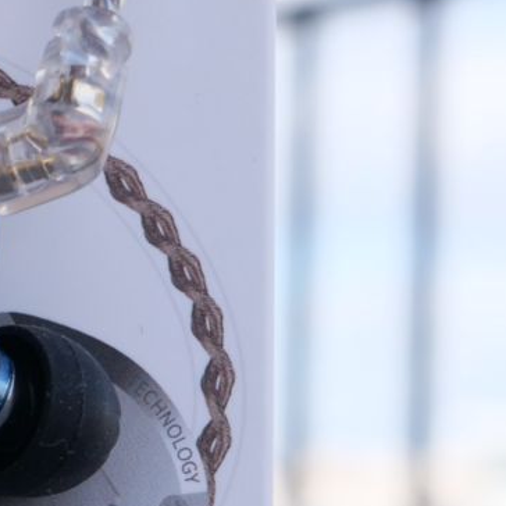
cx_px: -96
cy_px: 694
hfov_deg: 6.7
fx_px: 4316
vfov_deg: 6.6
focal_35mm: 261
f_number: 6.3
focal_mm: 28
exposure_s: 1/320
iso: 200
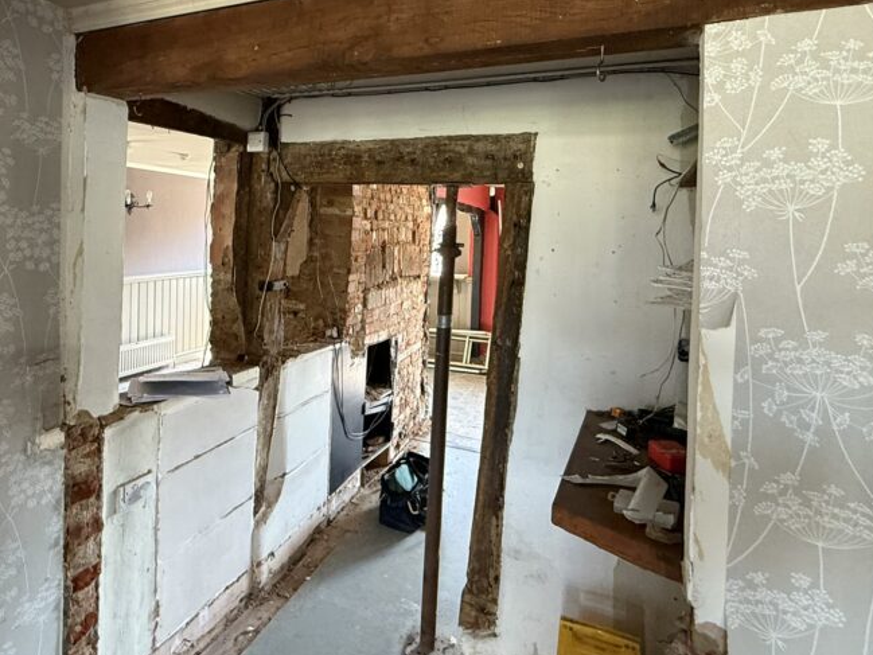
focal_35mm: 23
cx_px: 363
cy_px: 233
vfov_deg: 57.9
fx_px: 580
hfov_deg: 73.3
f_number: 2.2
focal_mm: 2.22
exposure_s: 1/60
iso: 400
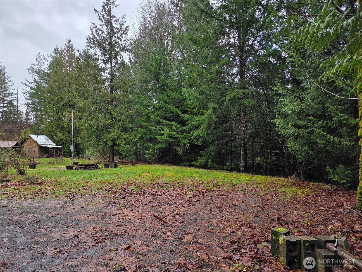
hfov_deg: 73.9
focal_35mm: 23
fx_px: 241
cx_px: 181
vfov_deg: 58.9
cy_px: 136
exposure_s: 1/359
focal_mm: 6.3
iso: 32
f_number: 1.7
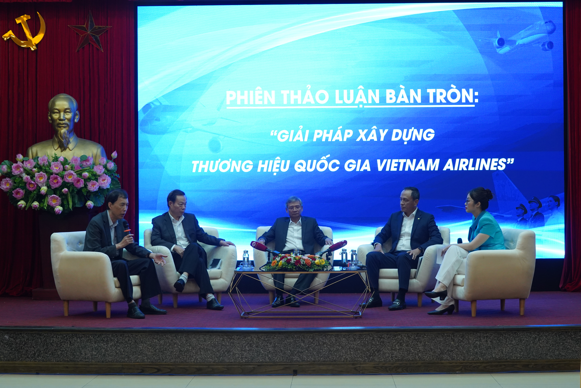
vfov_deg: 19.5
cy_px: 194
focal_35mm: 70
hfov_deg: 28.8
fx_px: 1130
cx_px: 290
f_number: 6.3
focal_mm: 70
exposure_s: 1/100
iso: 3200
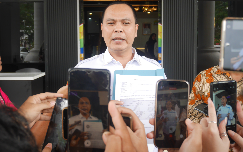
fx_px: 285
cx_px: 121
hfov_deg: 46.2
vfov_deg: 29.8
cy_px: 65
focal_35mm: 43
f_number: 4.6
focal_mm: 20
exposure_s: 1/60
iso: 250
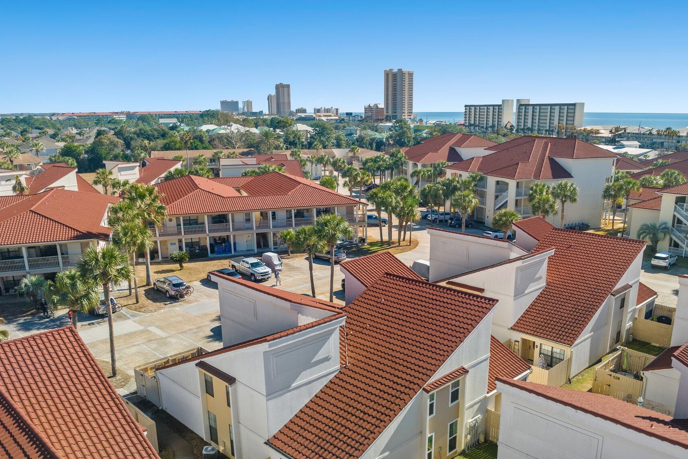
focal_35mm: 30
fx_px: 573
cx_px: 370
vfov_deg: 43.3
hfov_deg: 61.9
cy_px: 287
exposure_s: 1/640
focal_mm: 12.29
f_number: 2.8
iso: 140
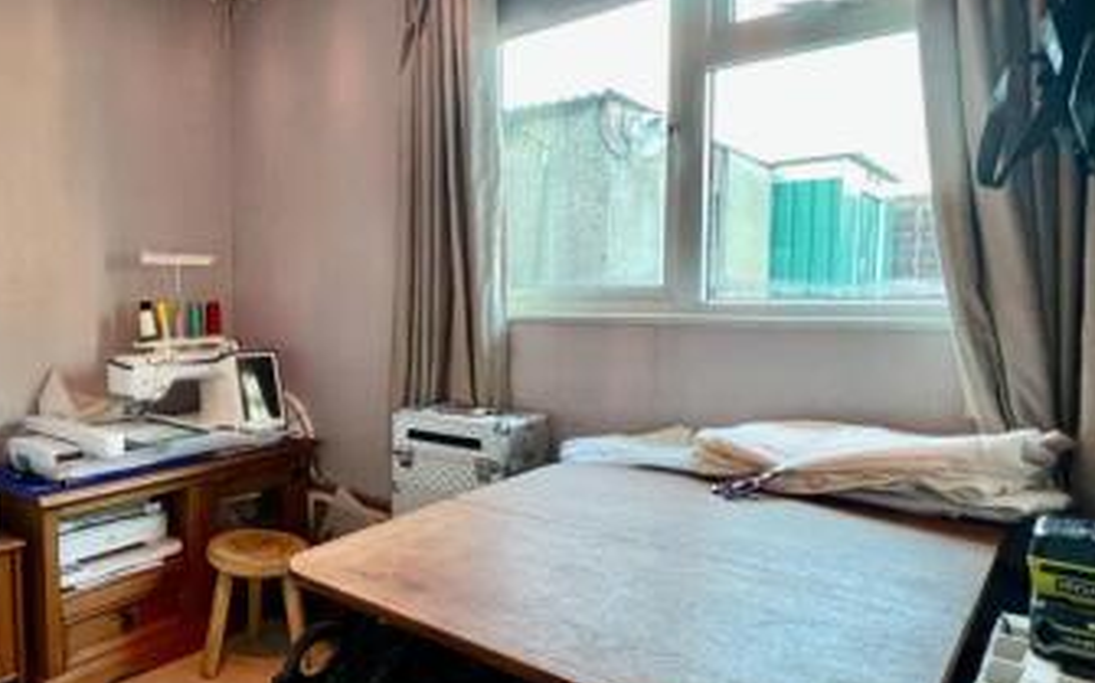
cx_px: 273
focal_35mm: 24
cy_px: 345
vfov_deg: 51.0
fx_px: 716
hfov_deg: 69.8
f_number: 1.8
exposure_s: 1/50
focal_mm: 1.57
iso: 250
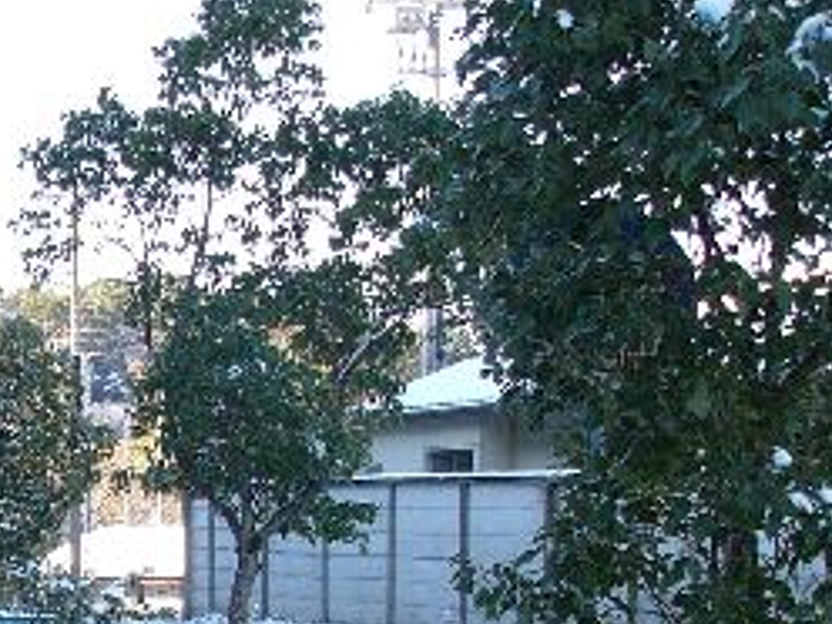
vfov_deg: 15.5
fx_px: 2235
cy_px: 684
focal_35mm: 93
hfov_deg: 19.5
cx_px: -231
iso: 100
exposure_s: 1/250
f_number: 4
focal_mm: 6
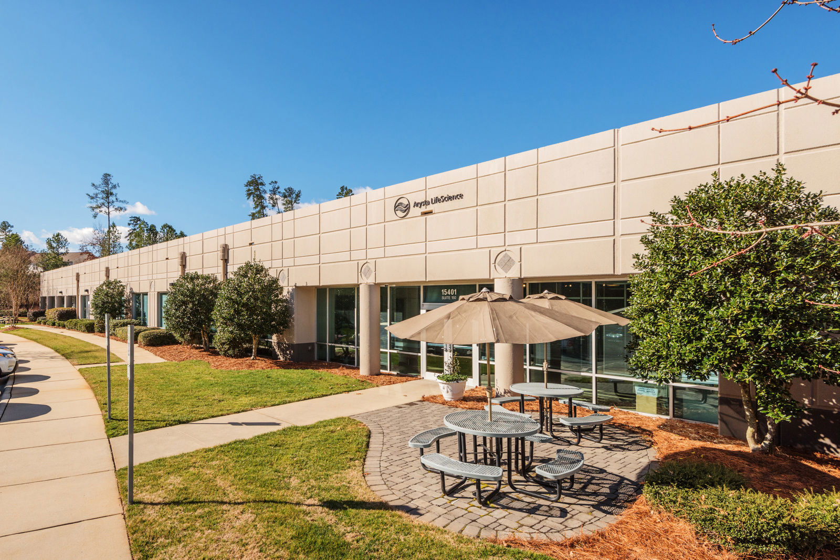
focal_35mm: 16
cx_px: 420
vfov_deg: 73.8
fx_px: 373
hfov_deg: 96.7
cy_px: 280
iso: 200
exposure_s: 1/1000
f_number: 7.1
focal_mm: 16
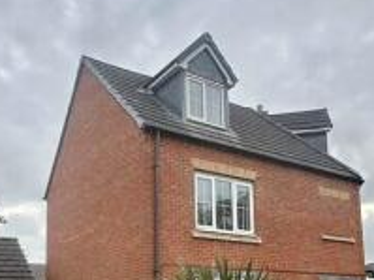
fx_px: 443
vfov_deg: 32.9
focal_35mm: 41
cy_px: 262
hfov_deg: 45.7
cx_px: 161
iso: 40
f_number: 2.2
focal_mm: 2.22
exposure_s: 1/433
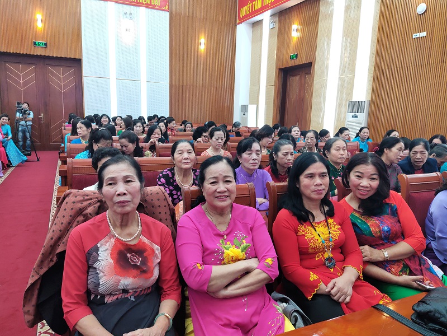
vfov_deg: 54.9
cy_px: 168
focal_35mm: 25
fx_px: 323
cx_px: 224
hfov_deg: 69.4
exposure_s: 1/100
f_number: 1.7
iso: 153
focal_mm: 4.71
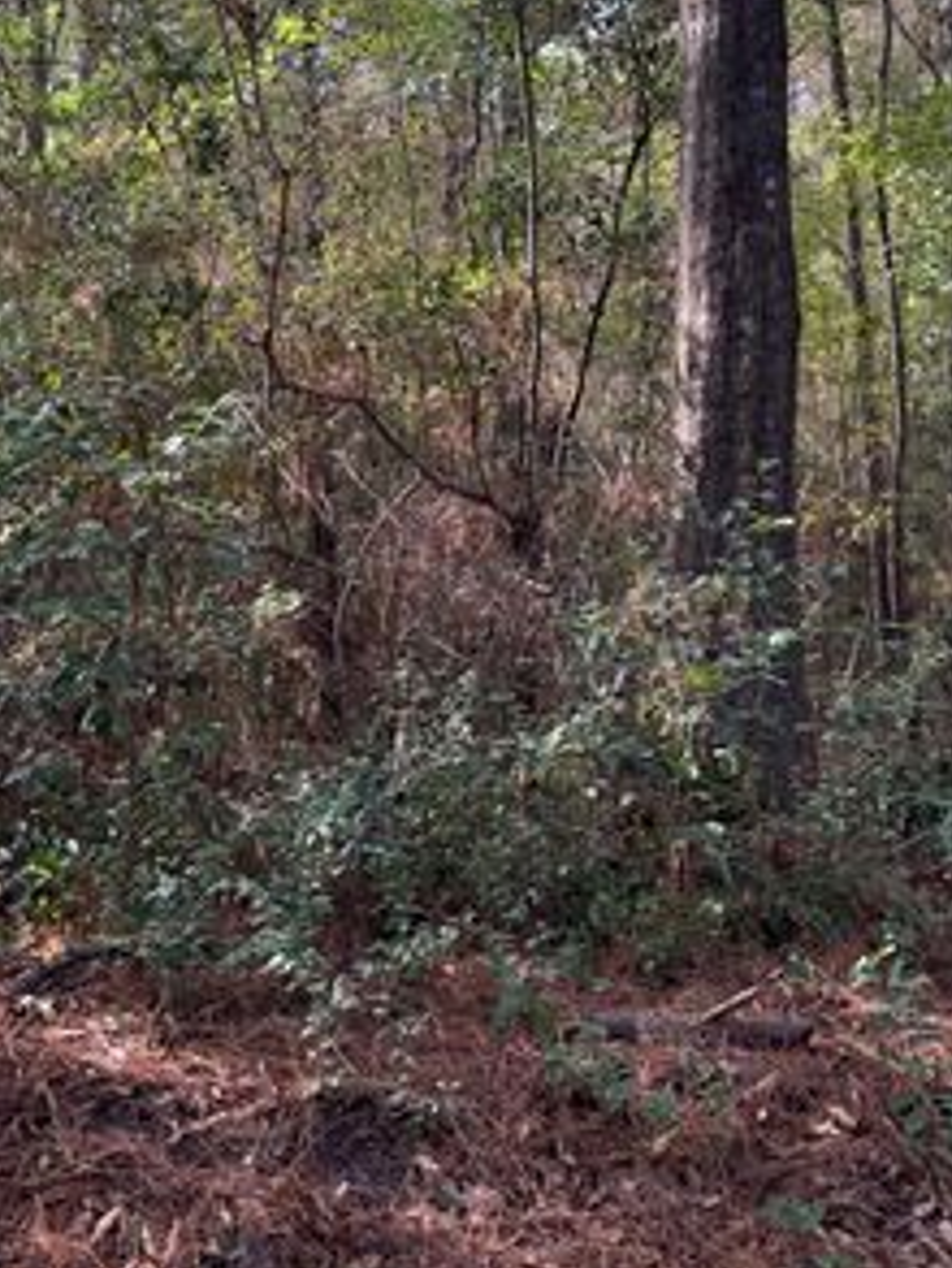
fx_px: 1502
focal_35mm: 41
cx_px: 450
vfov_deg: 45.4
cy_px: 474
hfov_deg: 35.2
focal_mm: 6.76
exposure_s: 1/121
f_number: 1.78
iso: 80
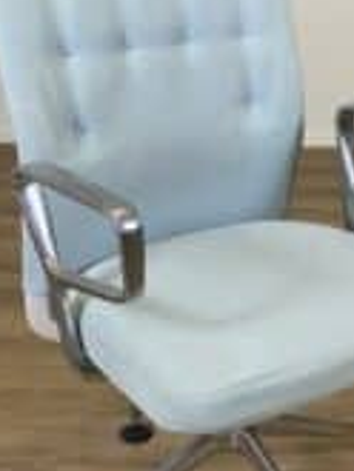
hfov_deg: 23.2
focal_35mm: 63
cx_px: 234
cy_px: 320
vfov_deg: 30.4
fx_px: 858
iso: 160
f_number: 1.8
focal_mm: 4.25
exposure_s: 1/60
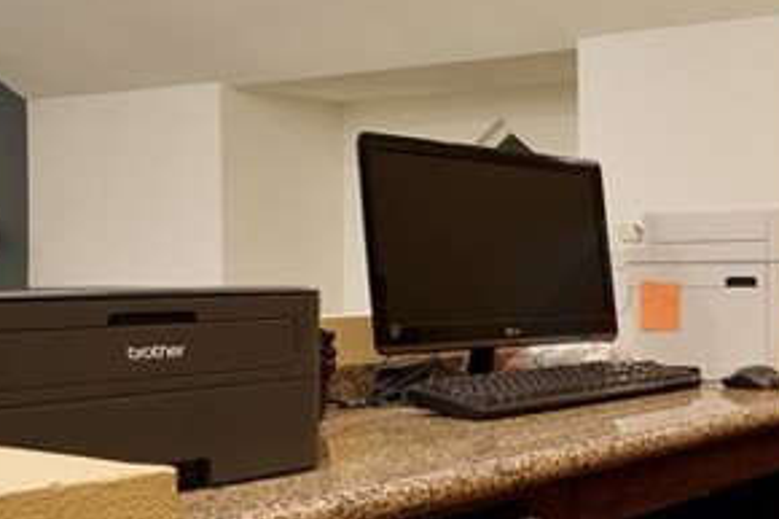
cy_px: 255
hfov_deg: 31.9
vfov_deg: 25.3
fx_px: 1154
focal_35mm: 53
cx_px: 903
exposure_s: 1/30
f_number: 11
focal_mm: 15.1
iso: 400
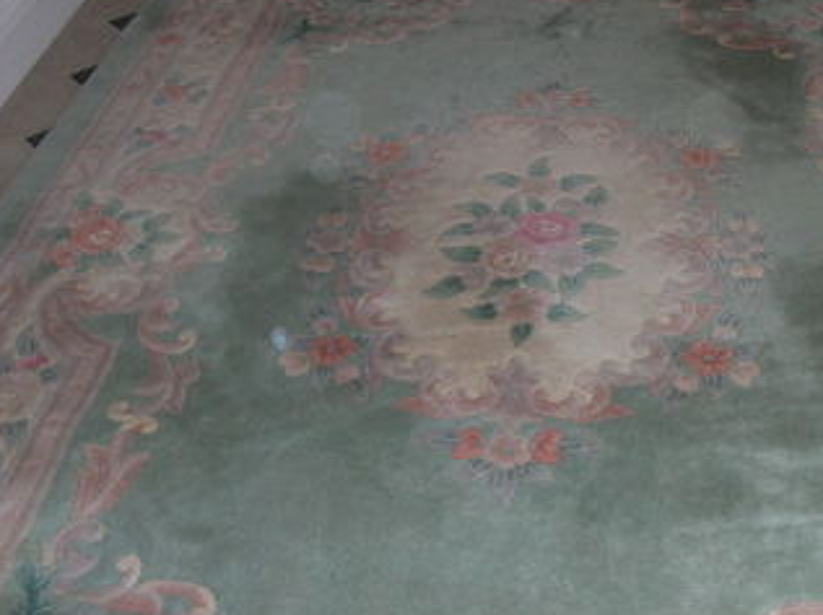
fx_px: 1259
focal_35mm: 53
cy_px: 302
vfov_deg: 27.5
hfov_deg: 35.8
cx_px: 556
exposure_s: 1/60.1
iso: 59
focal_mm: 5.8
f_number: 2.8
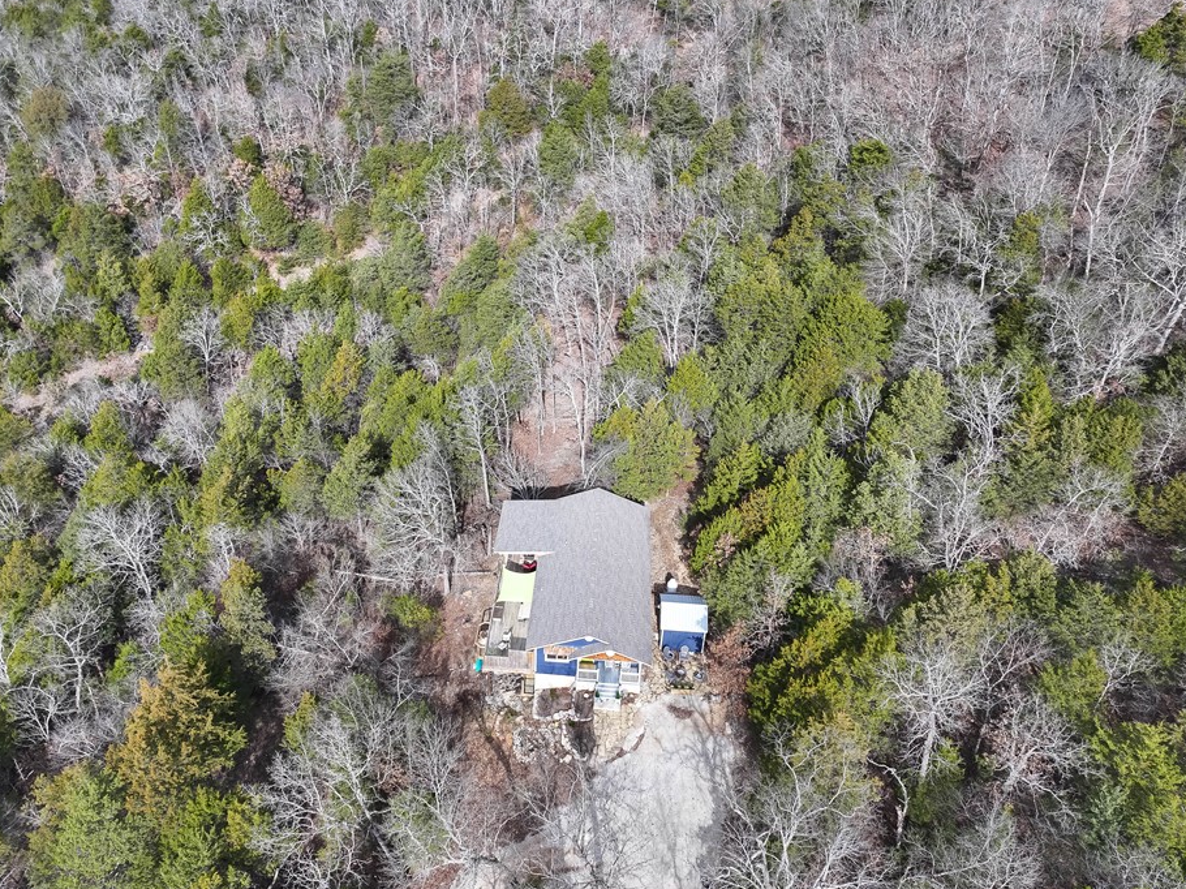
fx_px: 925
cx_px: 533
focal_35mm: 27
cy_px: 486
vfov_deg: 51.3
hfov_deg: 65.2
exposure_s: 1/1000
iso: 100
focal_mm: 12.29
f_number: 2.8
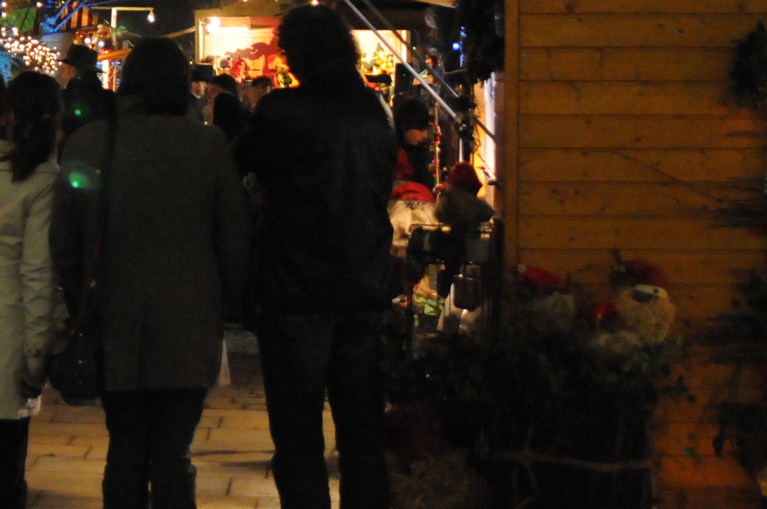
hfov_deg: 19.0
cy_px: 21
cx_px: 178
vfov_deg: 12.6
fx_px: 2277
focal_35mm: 107
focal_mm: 28
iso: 3200
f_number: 2.8
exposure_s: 1/50
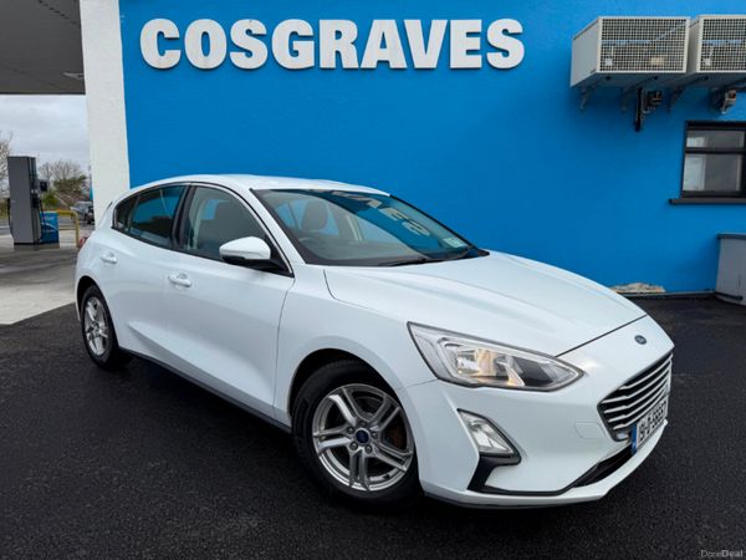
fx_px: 517
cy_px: 280
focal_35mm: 24
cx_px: 373
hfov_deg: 71.6
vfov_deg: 56.8
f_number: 1.78
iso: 80
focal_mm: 6.76
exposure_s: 1/6173
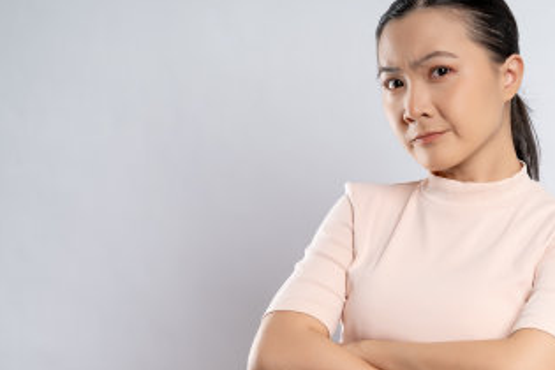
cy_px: 255
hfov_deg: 20.8
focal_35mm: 97
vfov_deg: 14.1
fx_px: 1495
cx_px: 421
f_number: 5
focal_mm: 50
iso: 160
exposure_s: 1/160
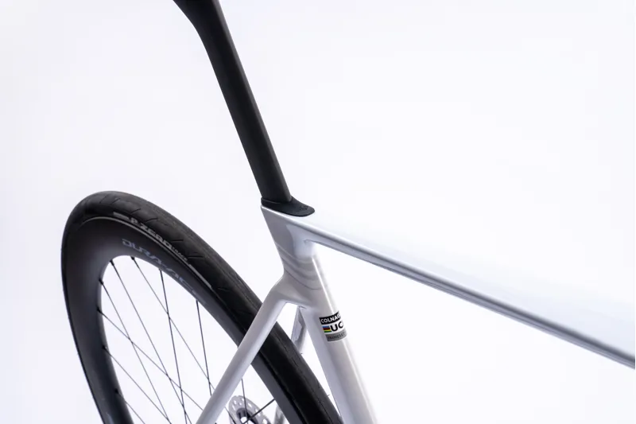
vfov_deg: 19.4
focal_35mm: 70
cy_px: 212
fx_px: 1236
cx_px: 318
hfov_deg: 28.8
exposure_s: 1/160
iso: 100
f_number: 18
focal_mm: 70
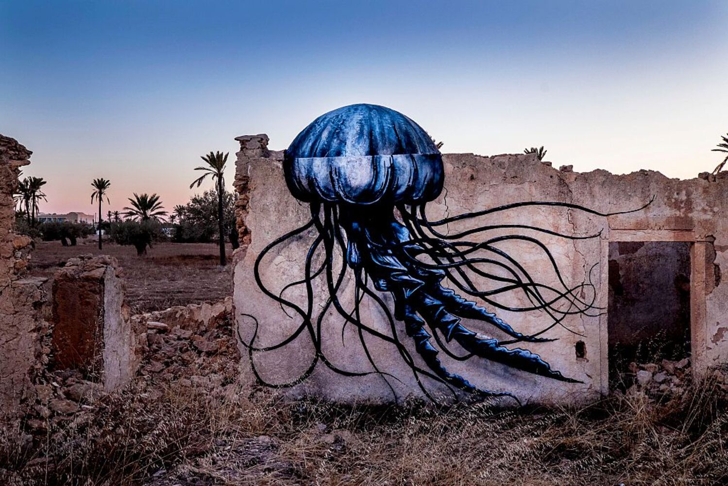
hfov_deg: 60.3
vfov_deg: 42.3
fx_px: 627
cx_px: 364
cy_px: 243
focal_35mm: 31
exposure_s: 1/150
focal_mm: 20.9
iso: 800
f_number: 6.4
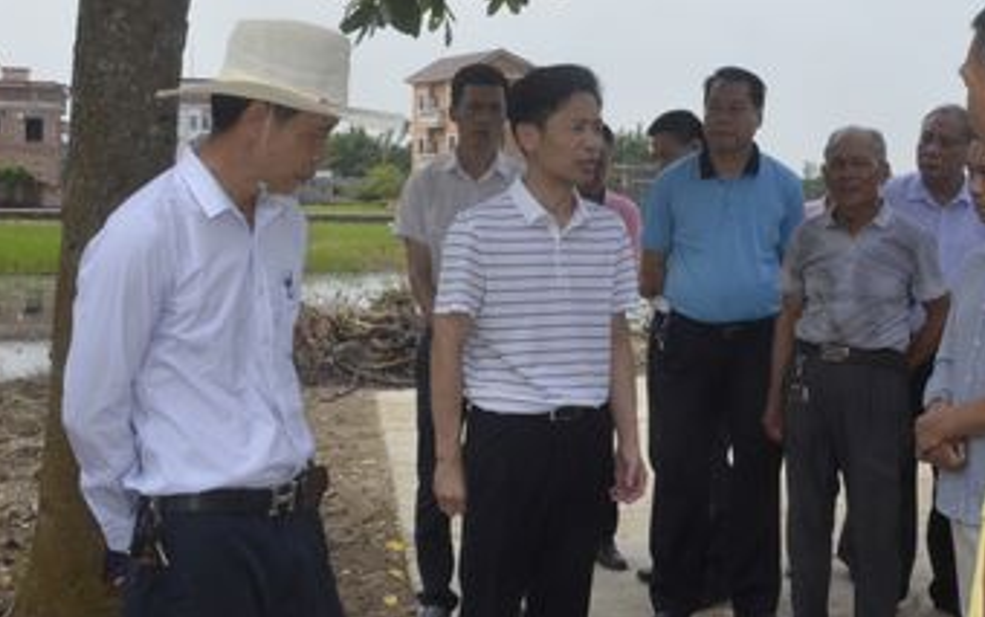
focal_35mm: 62
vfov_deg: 21.0
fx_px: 1663
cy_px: 291
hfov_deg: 33.0
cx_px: 559
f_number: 20
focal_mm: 23
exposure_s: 1/250
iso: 1000
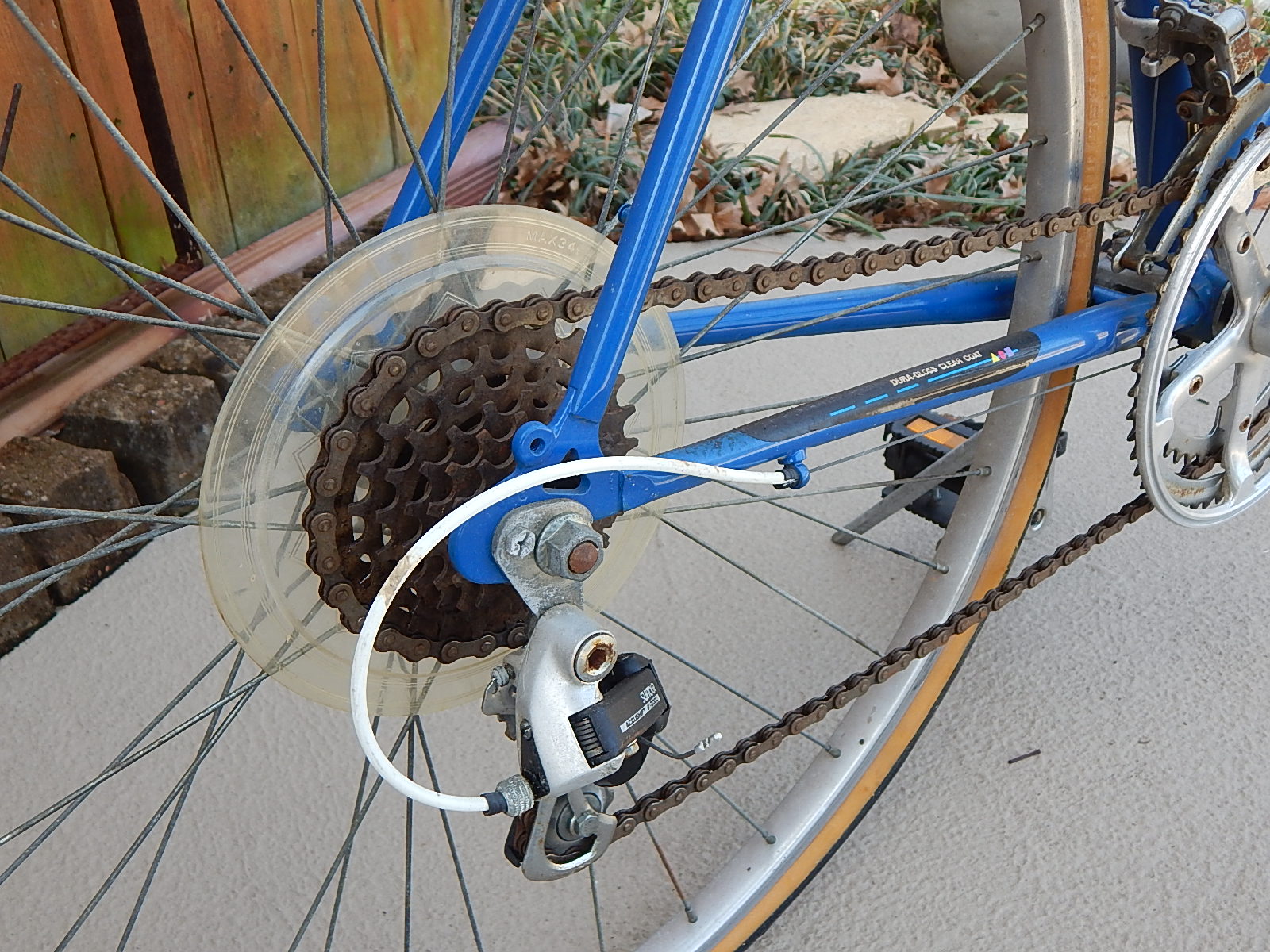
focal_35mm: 34
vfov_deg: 41.8
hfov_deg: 54.0
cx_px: 635
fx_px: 1247
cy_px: 476
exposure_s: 1/125
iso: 125
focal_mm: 6.1
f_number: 3.3
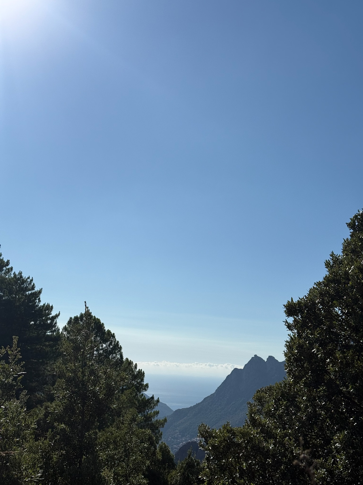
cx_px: 182
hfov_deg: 30.3
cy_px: 242
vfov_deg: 39.7
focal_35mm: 48
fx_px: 671
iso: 50
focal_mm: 6.76
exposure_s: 1/13333
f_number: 1.78
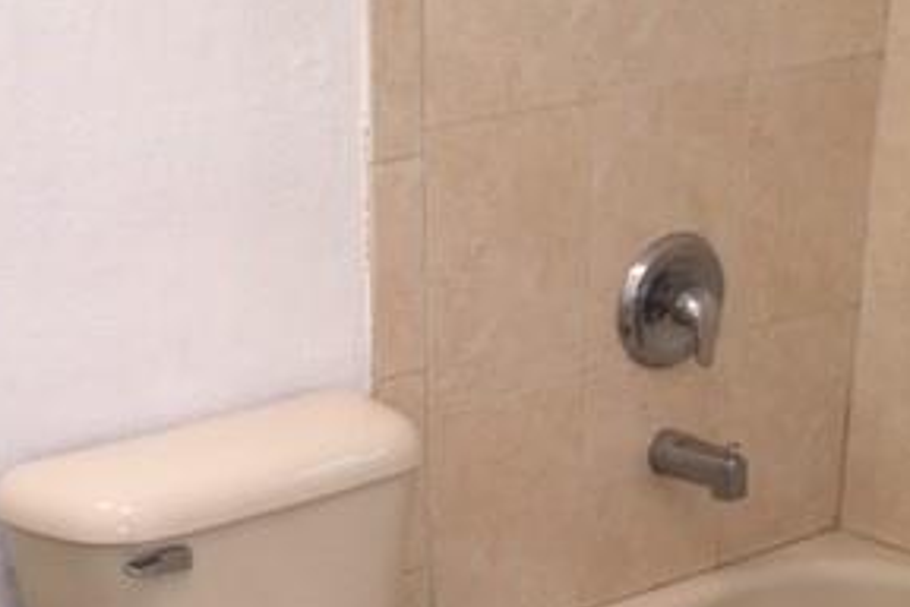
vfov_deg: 19.8
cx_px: 167
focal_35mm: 67
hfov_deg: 29.3
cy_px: 591
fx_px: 1693
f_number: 2.2
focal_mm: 4.15
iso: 25
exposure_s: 1/30
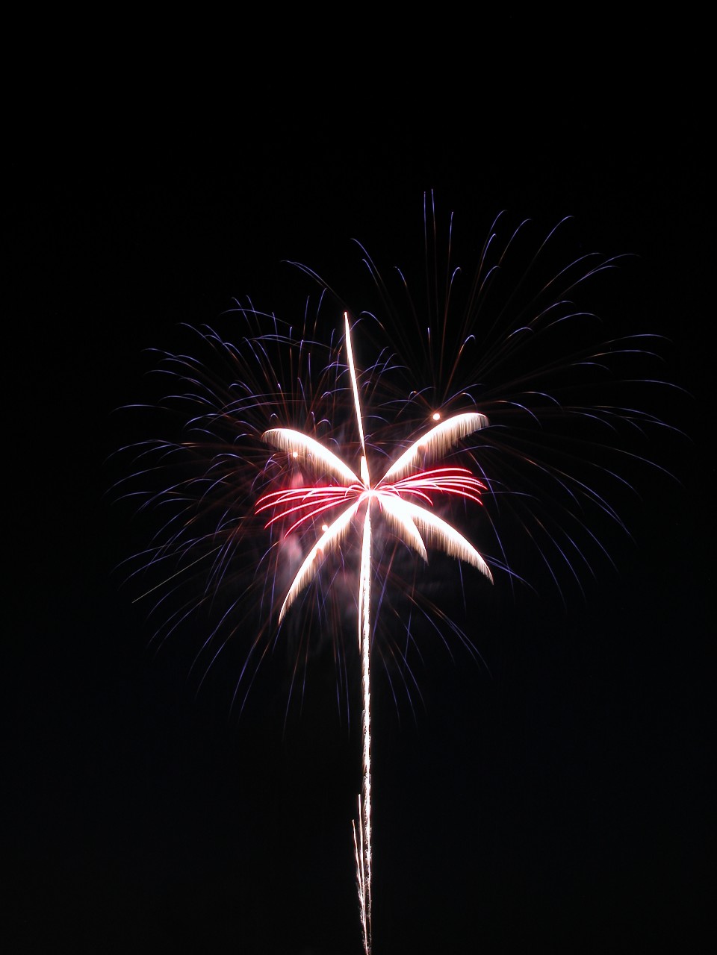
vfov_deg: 52.6
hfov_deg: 40.7
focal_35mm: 35
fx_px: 967
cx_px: 358
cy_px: 478
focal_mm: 8.9
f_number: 8
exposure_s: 6.3
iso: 100
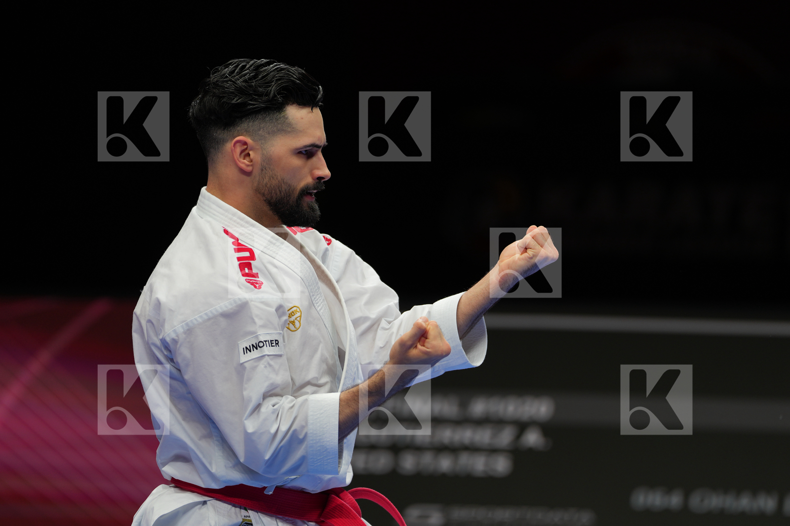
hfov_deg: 6.9
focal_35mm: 300
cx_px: 395
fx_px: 6582
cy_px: 263
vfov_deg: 4.6
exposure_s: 1/500
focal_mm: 200
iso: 160
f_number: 2.8
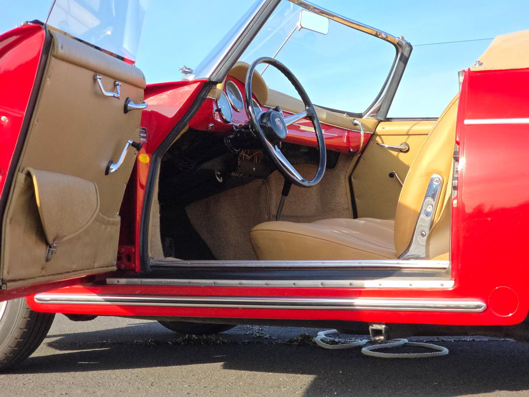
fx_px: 1054
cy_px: 198
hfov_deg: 28.2
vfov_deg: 21.3
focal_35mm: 69
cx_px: 264
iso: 160
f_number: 2.4
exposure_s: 1/2000
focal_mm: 7.9
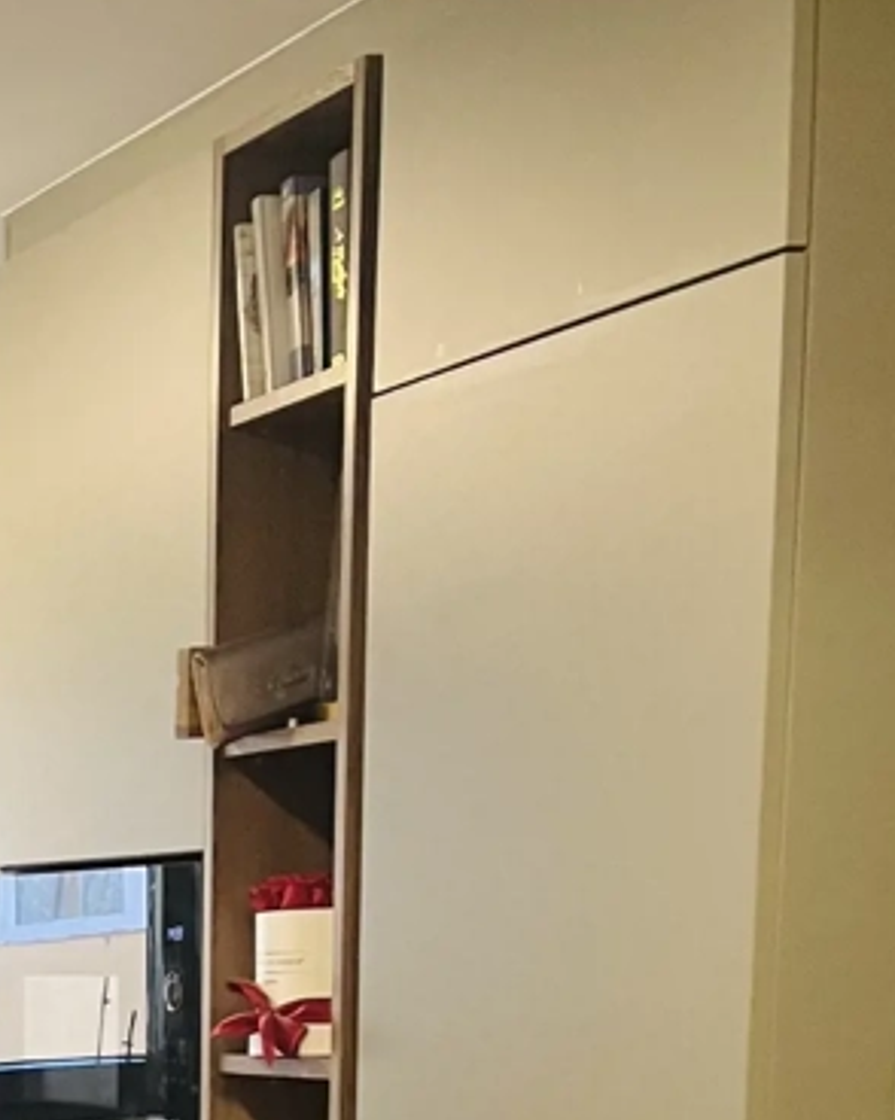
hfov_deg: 15.0
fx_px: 3049
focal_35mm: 92
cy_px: 1522
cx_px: -609
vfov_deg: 19.0
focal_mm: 5.1
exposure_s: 1/50
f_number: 1.6
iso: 125
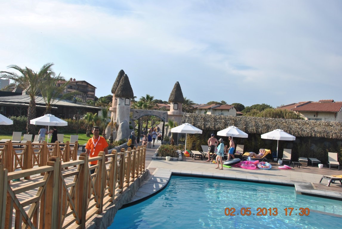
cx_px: 171
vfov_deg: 48.1
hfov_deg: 67.3
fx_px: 257
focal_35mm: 27
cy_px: 114
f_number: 8
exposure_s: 1/250
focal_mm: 18
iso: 100
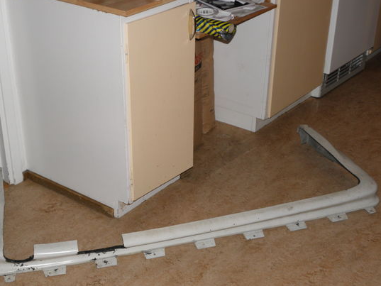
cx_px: 170
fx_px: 617
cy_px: 163
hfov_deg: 34.3
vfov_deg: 26.1
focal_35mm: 56
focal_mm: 8.53
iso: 100
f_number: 3.4
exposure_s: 1/50
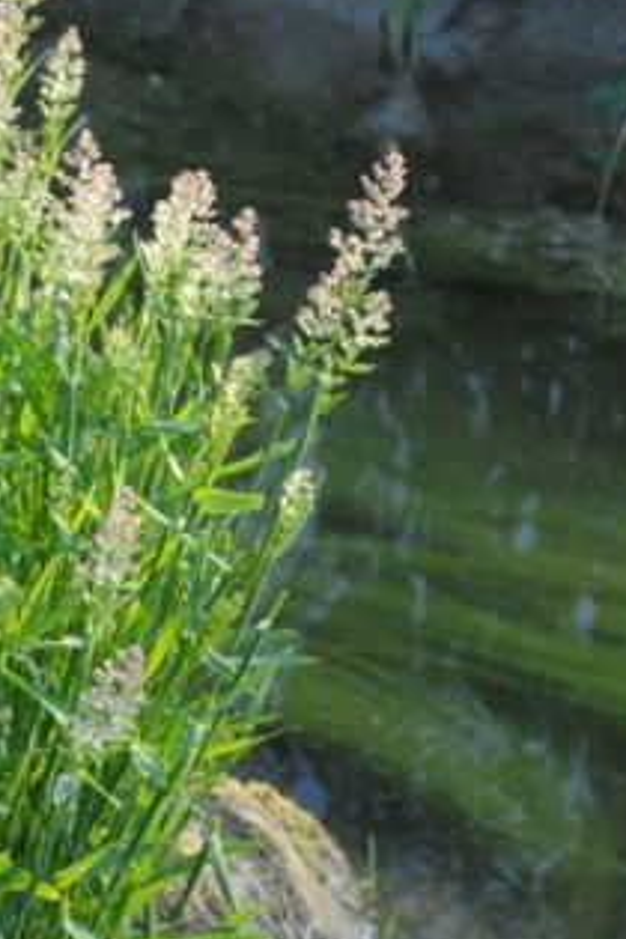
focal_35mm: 211
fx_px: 5510
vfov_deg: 9.7
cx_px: -329
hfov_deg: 6.4
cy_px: 478
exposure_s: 1/60
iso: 200
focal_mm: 55
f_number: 5.6
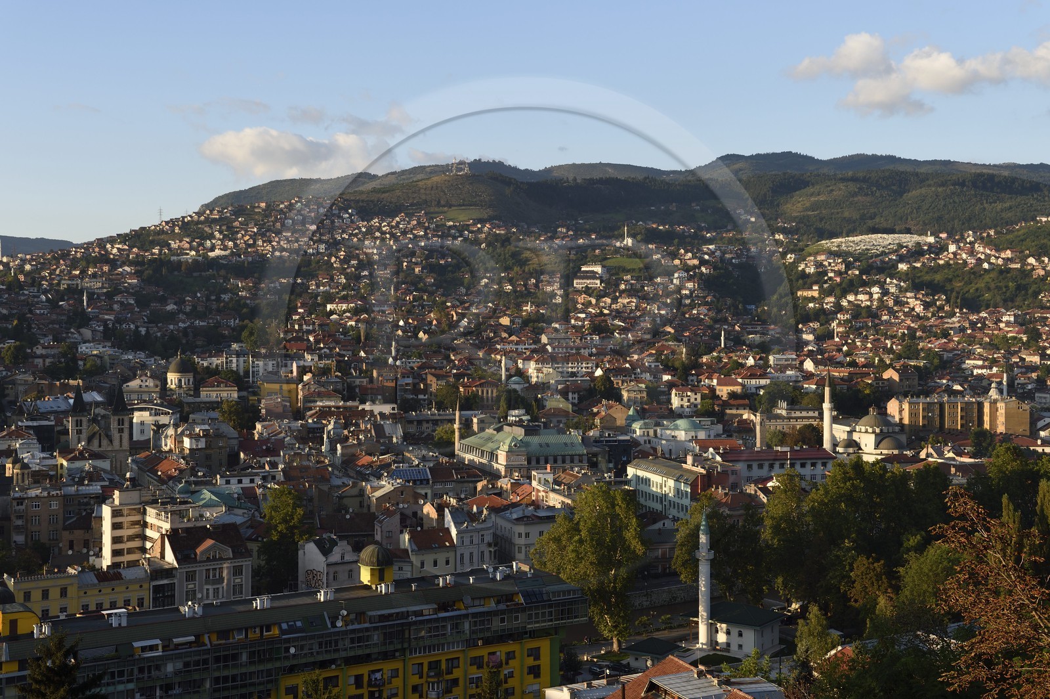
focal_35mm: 48
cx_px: 525
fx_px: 1399
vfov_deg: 28.0
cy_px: 350
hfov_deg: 41.1
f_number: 9
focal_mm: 48
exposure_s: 1/125
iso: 200
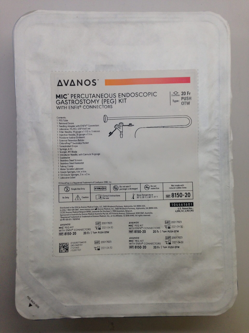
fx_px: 317
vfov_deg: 55.4
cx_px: 124
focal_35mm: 33
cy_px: 166
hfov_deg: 42.9
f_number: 2.4
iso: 64
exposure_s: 1/120
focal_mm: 4.12
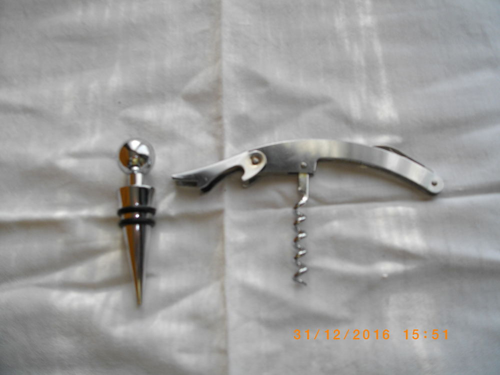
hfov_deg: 56.8
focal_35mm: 32
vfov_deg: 44.2
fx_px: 462
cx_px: 250
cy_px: 188
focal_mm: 5.7
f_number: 2.9
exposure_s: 1/160
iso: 100
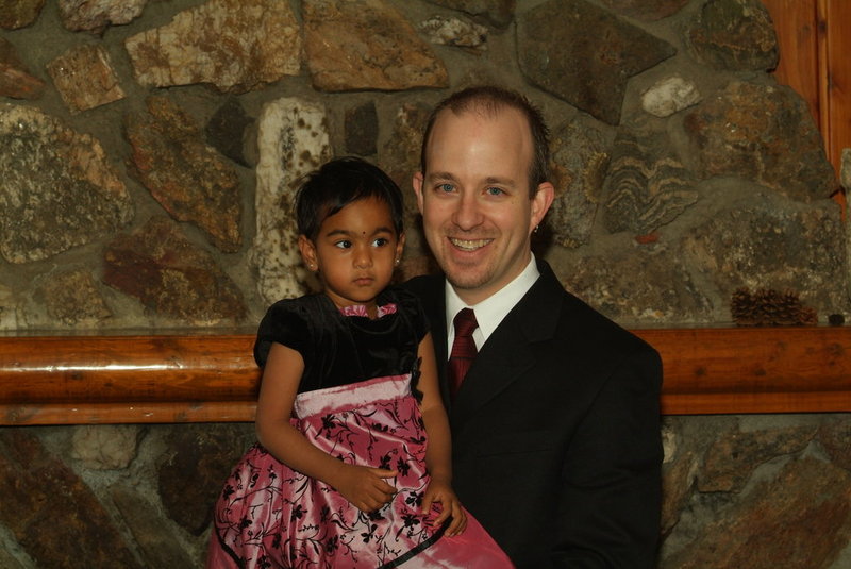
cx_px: 426
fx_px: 2839
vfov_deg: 11.4
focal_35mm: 120
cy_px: 284
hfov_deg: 17.0
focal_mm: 80
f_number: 9.5
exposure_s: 1/90
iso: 400
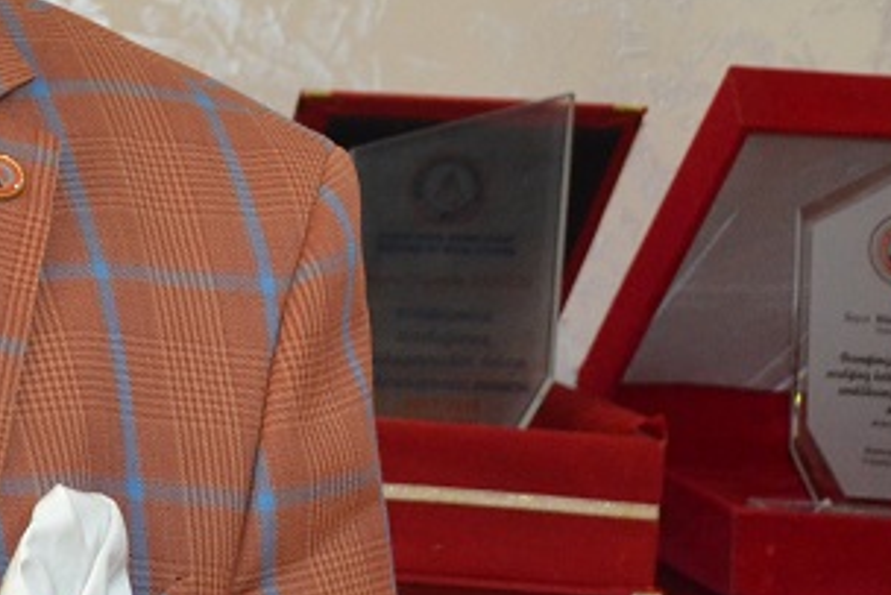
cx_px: -399
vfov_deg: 7.7
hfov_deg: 11.1
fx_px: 4407
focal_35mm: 178
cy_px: 16
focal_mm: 38
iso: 1400
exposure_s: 1/60
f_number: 4.5
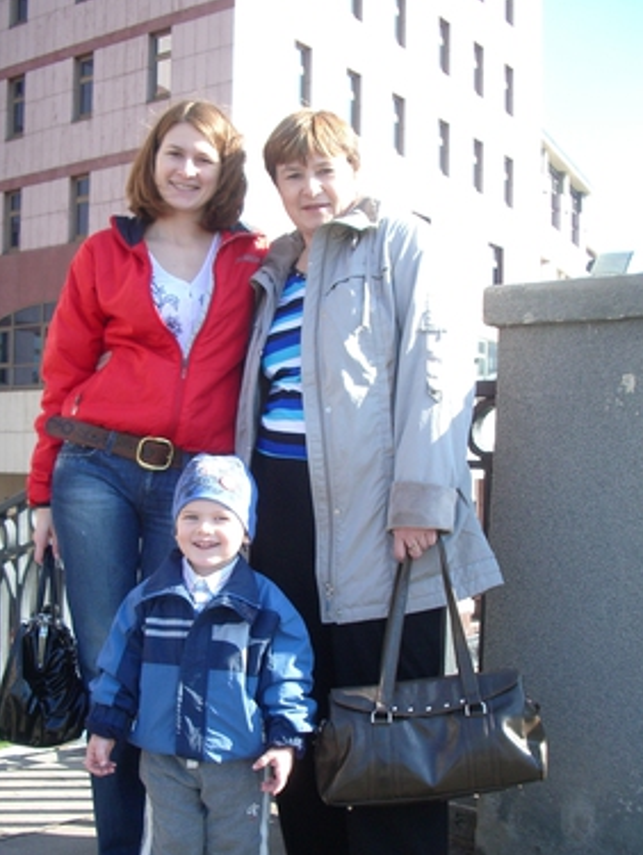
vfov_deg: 44.6
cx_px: 264
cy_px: 497
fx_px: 1038
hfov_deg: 34.3
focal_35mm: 42
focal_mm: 5.8
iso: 80
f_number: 2.6
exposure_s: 1/250
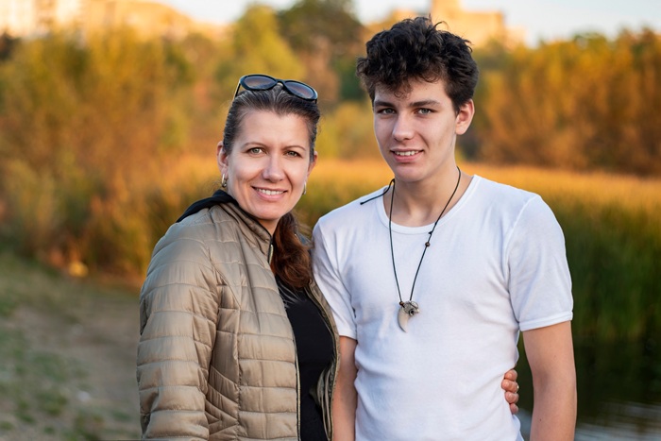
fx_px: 918
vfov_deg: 27.0
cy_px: 220
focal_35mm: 50
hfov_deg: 39.6
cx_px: 330
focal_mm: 50
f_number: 2.5
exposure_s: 1/250
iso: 80
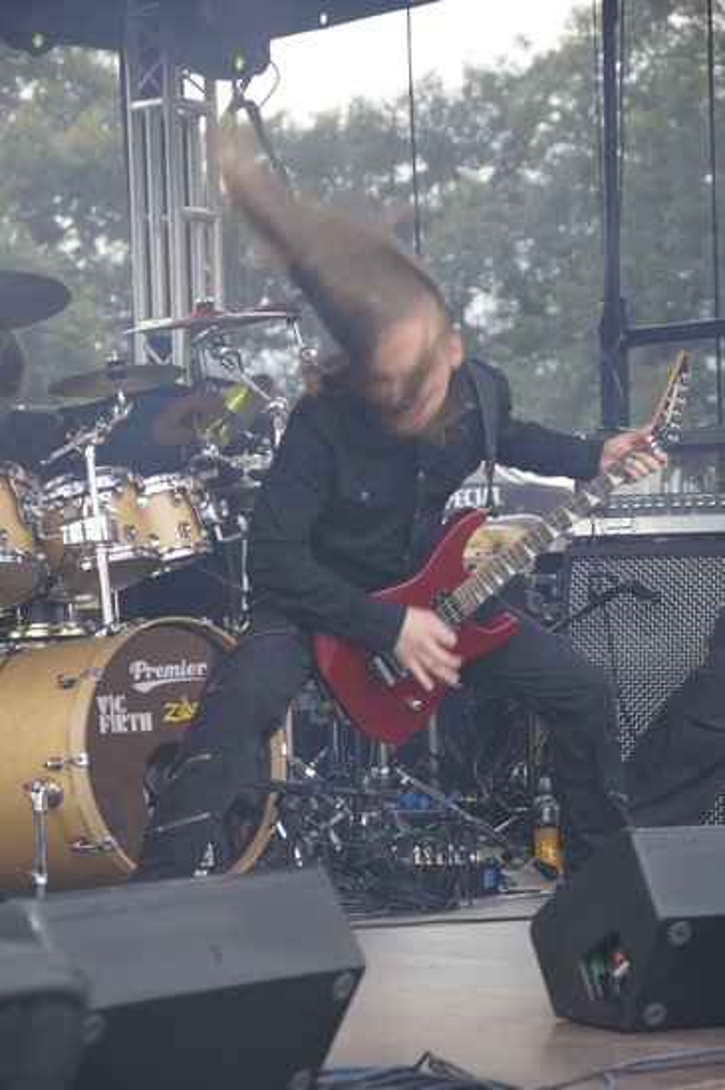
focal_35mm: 105
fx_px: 3178
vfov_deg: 19.5
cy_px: 545
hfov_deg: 13.0
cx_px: 362
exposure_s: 1/100
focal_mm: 70
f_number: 4
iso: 100
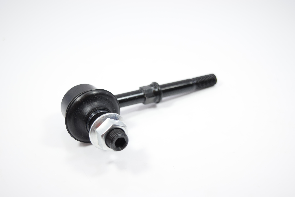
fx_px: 418
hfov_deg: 38.9
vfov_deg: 26.5
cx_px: 148
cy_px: 98
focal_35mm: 51
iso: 500
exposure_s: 1/160
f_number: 4.5
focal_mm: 34
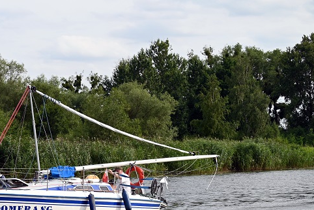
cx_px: 53
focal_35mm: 138
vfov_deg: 9.9
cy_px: 175
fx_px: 1204
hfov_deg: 14.7
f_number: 5.6
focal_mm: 70
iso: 110
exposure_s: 1/500
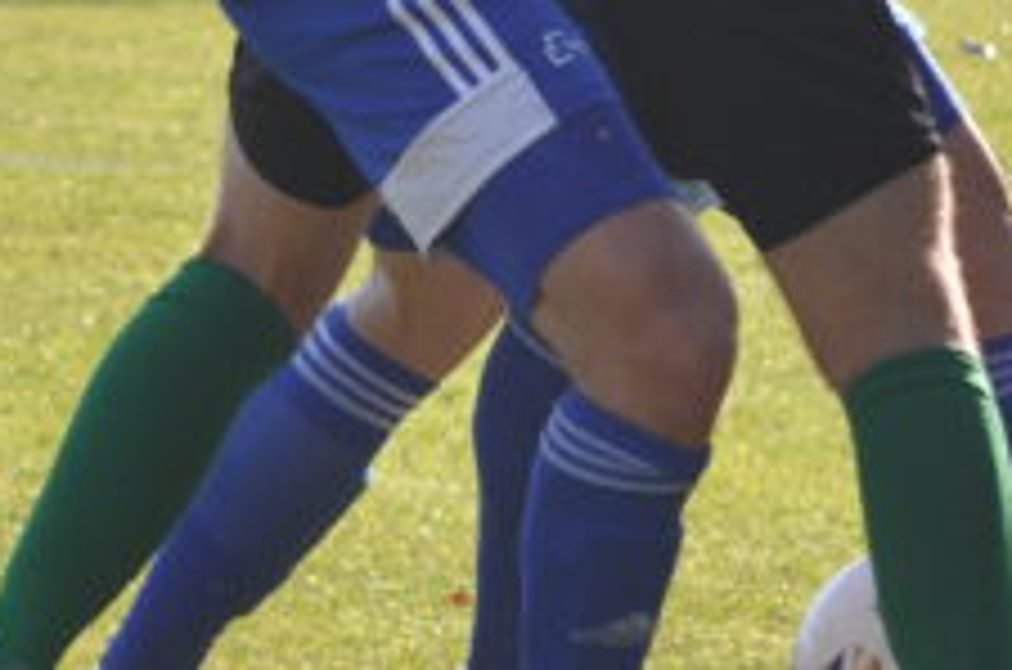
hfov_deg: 3.5
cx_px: -27
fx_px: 16494
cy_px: -126
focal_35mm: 588
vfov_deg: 2.3
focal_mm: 86
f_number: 5.6
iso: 200
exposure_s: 1/500
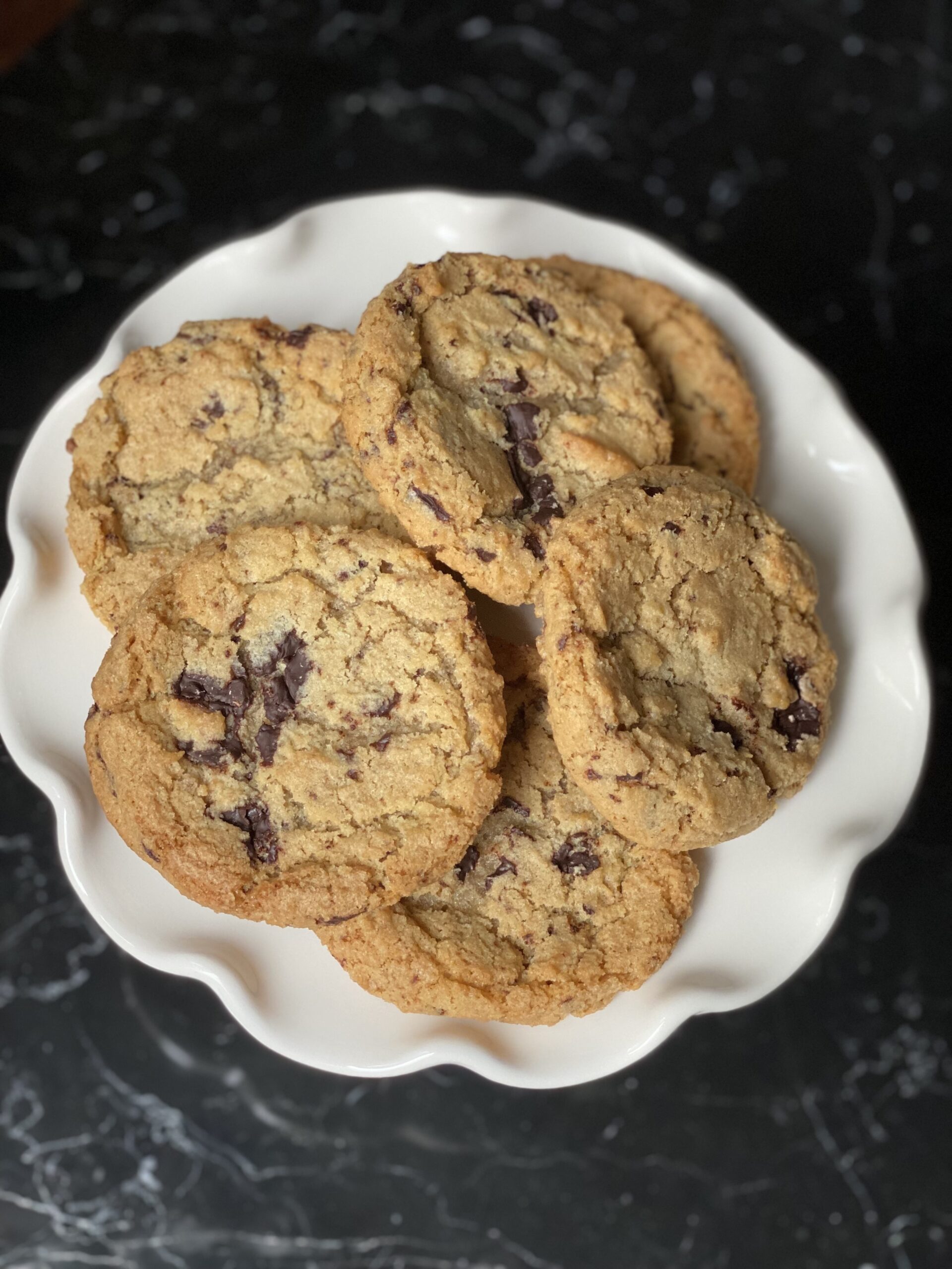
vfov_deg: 36.8
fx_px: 1907
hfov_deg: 28.0
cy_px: 634
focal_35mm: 52
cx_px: 476
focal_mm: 6
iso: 160
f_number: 2
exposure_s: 1/122
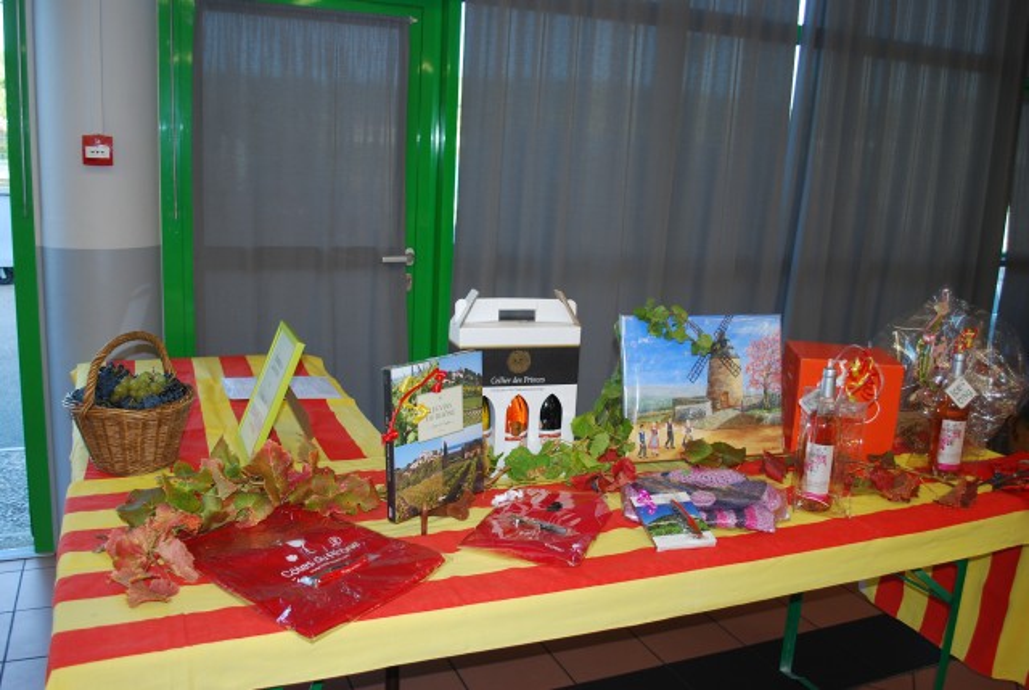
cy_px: 345
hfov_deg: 61.8
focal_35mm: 30
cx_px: 514
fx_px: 859
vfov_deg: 43.8
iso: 200
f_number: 3.8
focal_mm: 20
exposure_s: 1/60
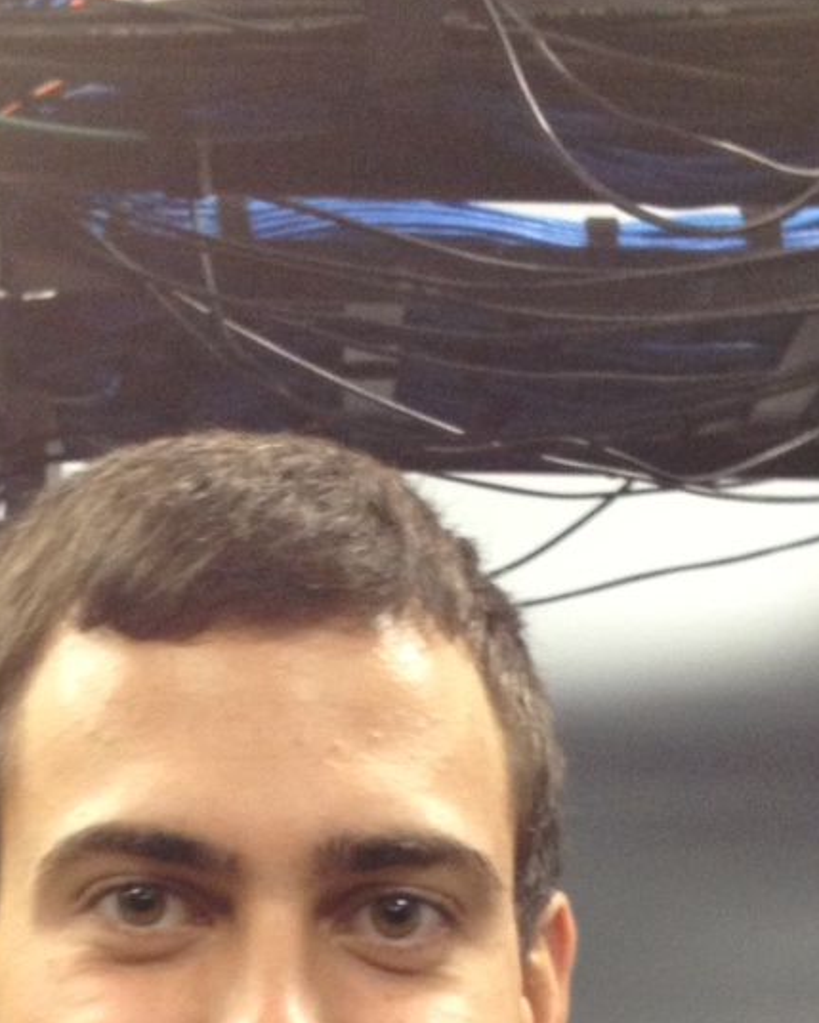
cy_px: 1088
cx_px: 357
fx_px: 3150
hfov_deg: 14.8
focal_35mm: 104
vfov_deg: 17.9
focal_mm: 4.28
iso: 160
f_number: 2.4
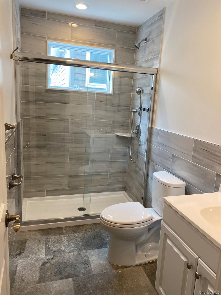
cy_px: 148
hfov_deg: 53.1
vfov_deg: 67.3
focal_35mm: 26
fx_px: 221
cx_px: 110
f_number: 1.8
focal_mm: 4.25
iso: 50
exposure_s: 1/120
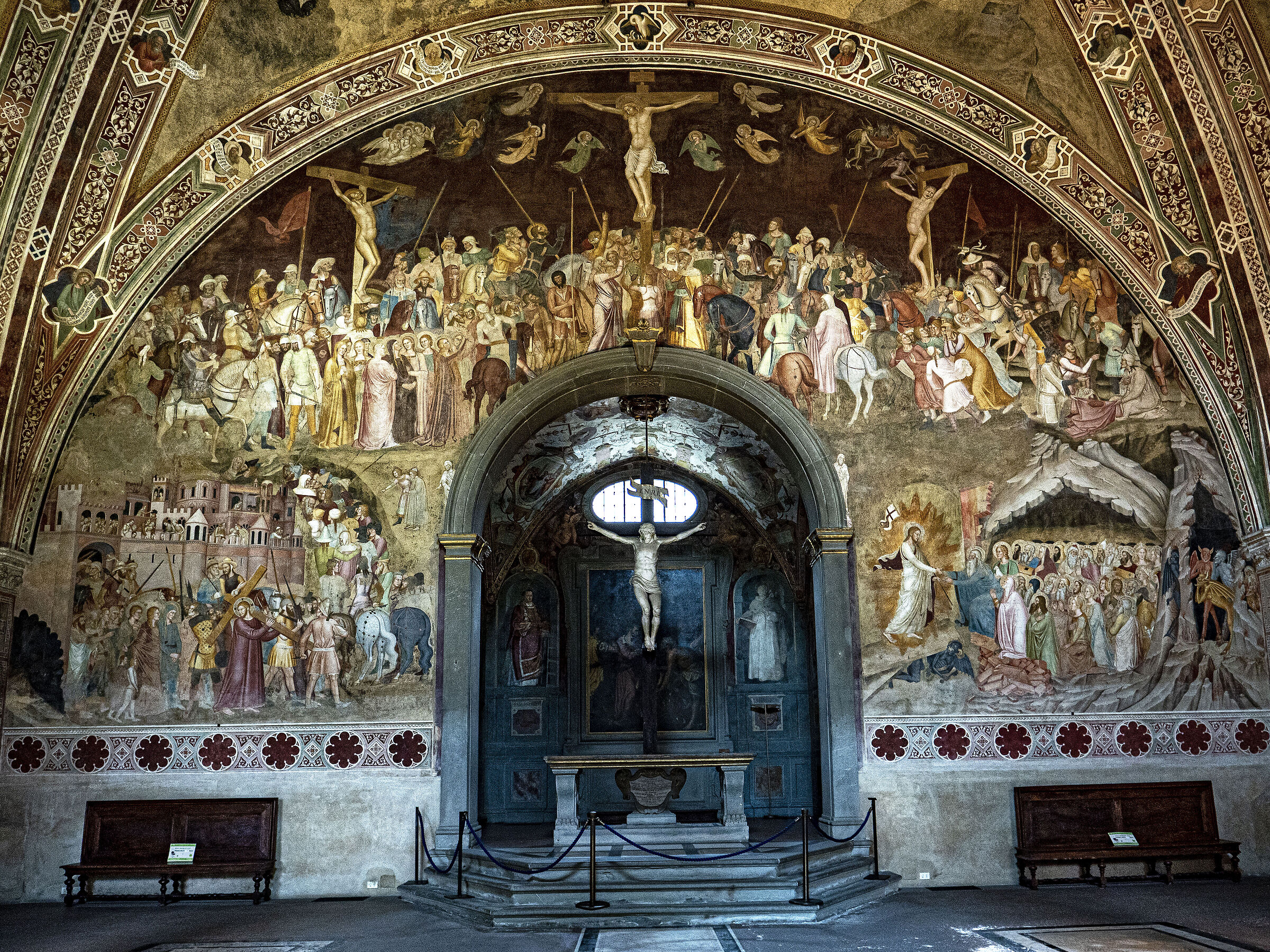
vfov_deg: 56.8
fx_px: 881
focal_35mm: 24
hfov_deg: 71.6
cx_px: 635
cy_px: 476
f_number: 2.8
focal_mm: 12
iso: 800
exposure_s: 1/15
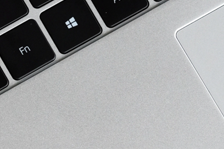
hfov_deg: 5.1
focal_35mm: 401
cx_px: -125
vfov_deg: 3.4
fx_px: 2494
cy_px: 214
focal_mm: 60
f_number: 4
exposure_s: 1/75
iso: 640
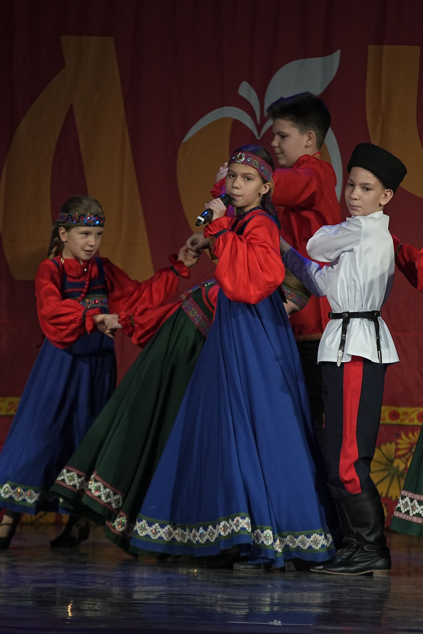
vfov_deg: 6.9
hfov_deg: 4.6
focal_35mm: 300
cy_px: 317
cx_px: 212
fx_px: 5287
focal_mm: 200
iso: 2000
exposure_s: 1/400
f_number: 4
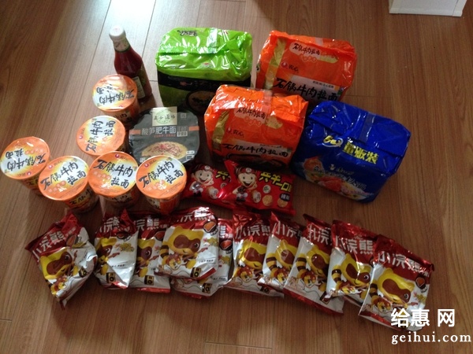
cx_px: 236
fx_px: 451
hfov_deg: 55.4
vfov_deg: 42.9
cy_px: 177
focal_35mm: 33
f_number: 2.4
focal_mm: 4.12
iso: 250
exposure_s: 1/20
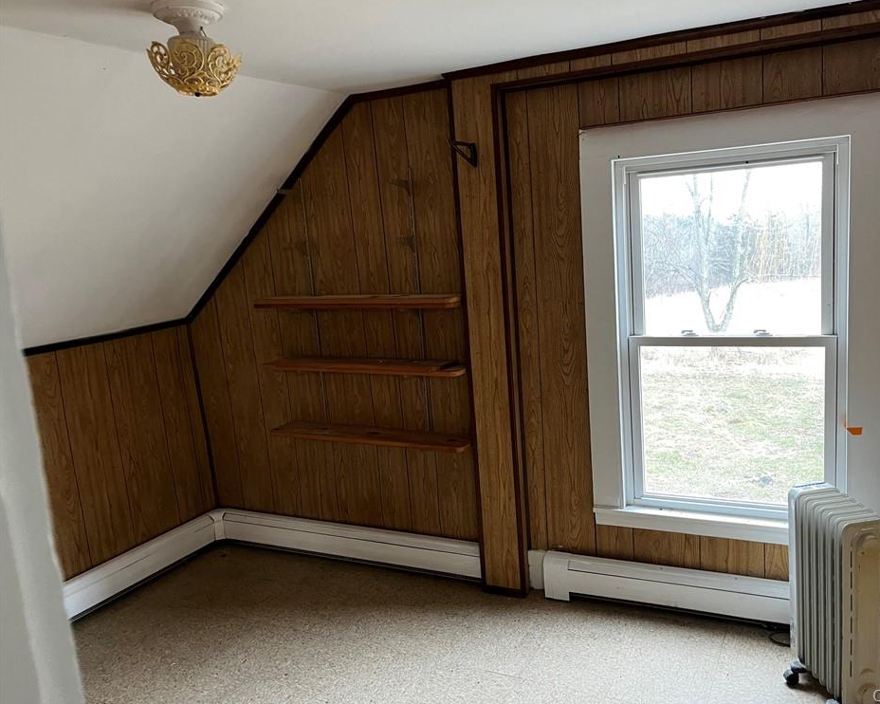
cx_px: 484
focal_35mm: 28
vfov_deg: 51.5
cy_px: 343
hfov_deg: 62.1
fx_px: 729
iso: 125
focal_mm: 5.1
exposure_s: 1/60
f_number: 1.6
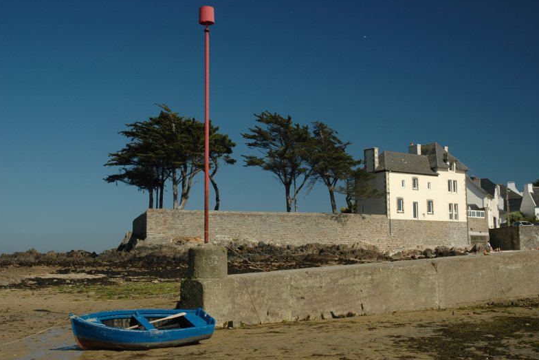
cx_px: 272
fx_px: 779
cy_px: 180
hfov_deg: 38.2
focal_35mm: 52
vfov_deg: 26.0
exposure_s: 1/160
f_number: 9
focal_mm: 34
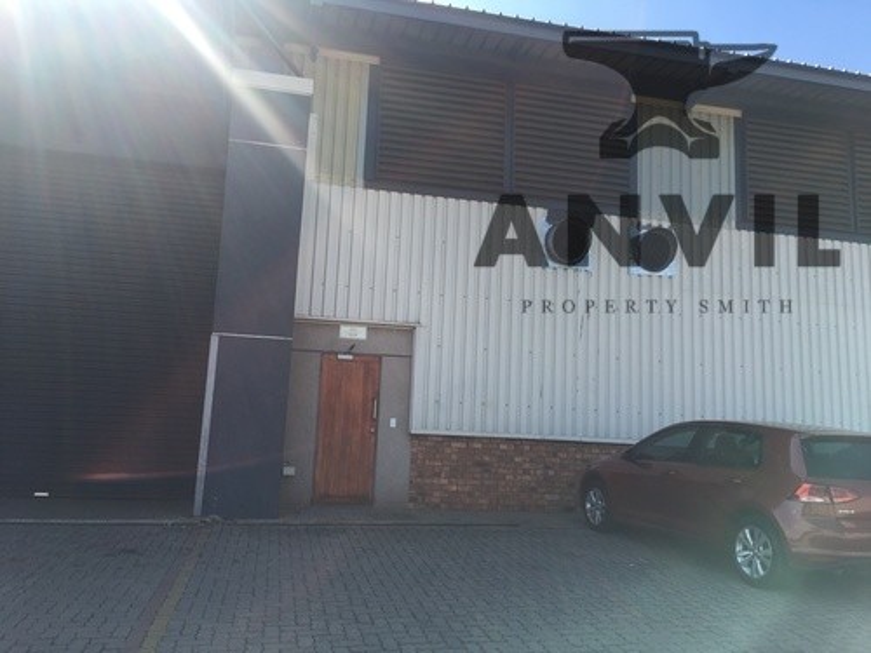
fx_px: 730
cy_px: 326
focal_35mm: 29
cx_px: 436
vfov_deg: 48.2
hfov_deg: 61.7
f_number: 2.2
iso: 25
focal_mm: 4.15
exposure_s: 1/610
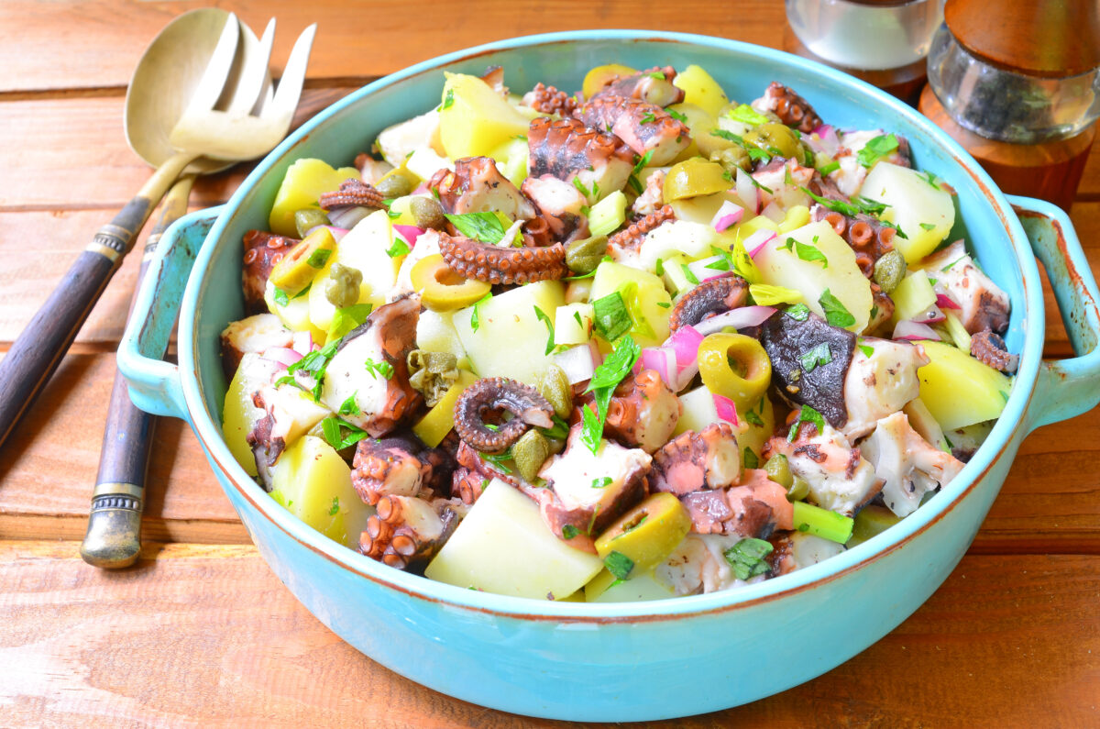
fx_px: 1281
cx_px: 550
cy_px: 364
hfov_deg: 46.5
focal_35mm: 42
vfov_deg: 31.8
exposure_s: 1.6
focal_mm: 28
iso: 100
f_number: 9
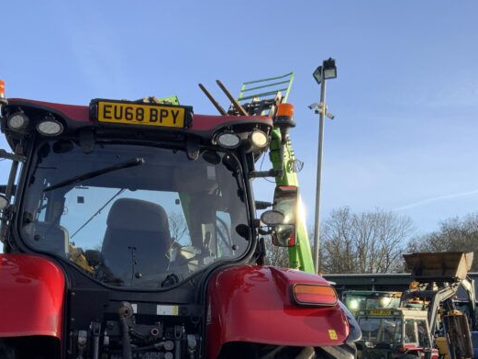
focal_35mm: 57
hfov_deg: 33.7
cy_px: 346
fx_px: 787
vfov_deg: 24.7
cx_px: 201
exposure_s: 1/478
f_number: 1.8
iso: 16
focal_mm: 3
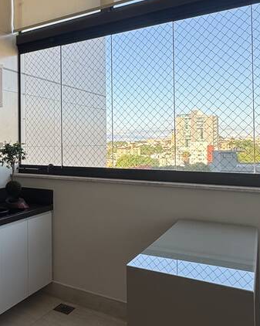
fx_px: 337
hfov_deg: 38.6
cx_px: 15
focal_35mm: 35
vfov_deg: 51.4
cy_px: 139
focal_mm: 2.22
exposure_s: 1/168
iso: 40
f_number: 2.2
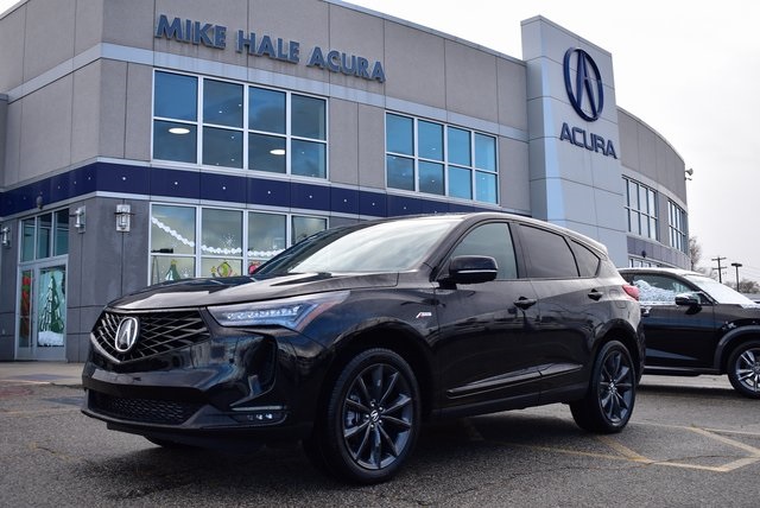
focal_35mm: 39
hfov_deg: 49.5
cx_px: 380
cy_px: 254
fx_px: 824
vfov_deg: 34.3
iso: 100
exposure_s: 1/125
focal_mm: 26
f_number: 5.6
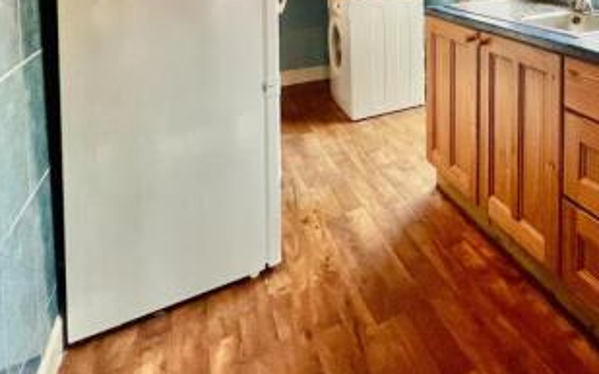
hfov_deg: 59.4
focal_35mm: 26
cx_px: 544
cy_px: -34
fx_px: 424
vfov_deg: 39.3
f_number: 1.8
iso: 250
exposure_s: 1/50
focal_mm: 1.57
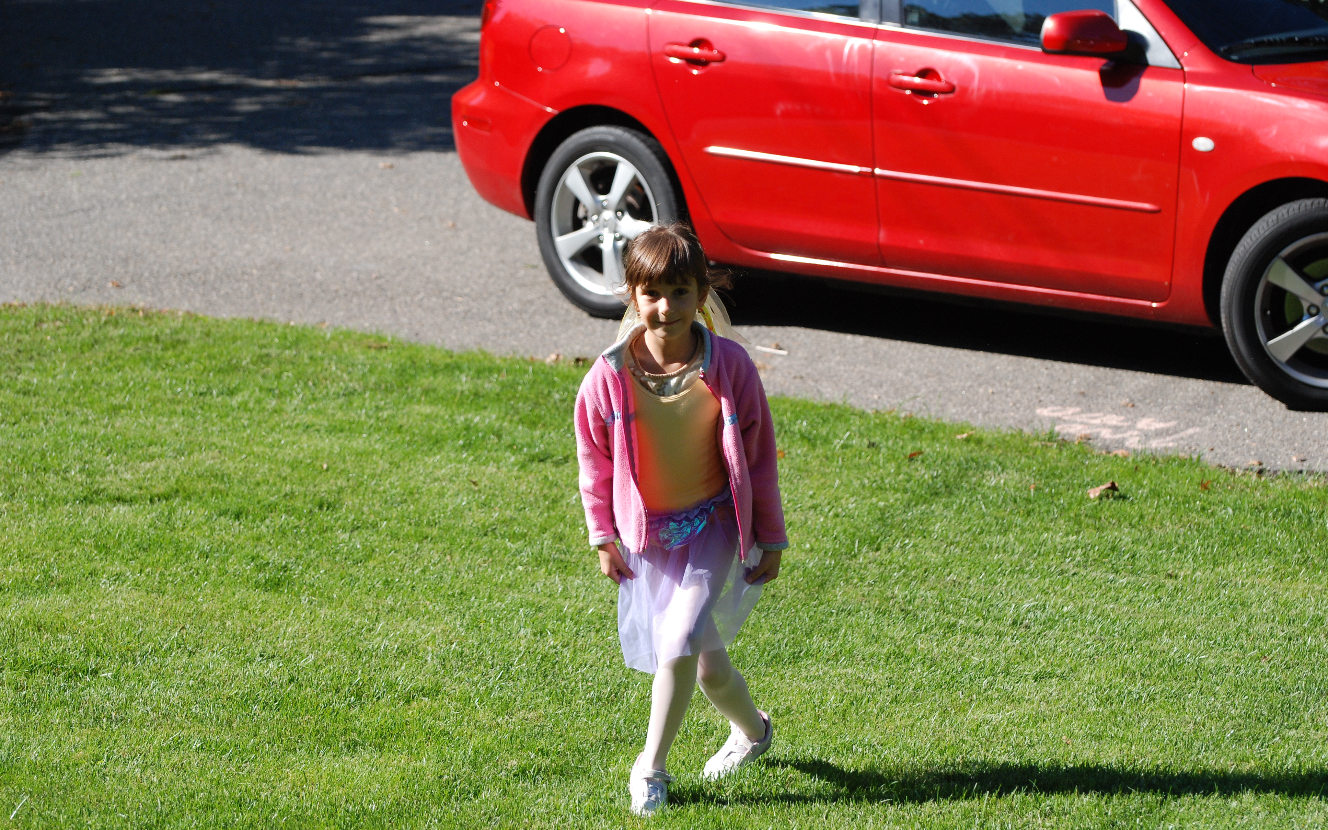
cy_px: 428
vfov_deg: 9.0
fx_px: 5266
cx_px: 664
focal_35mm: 146
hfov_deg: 14.4
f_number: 4.8
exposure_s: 1/1250
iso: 400
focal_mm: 95
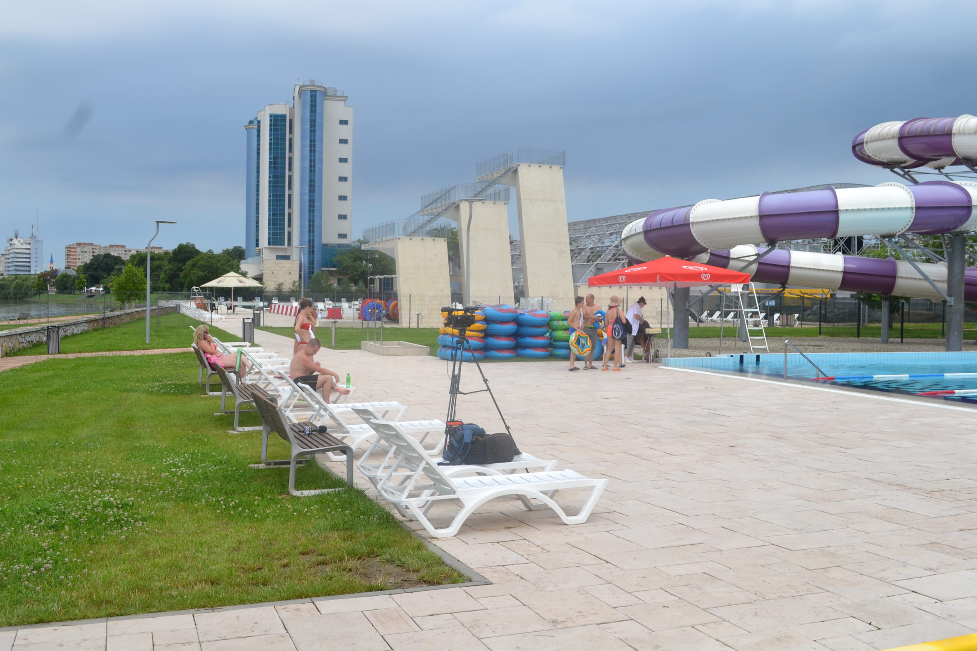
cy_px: 322
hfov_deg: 53.1
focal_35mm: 36
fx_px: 977
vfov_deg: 36.9
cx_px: 492
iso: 100
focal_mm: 22
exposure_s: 1/250
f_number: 8
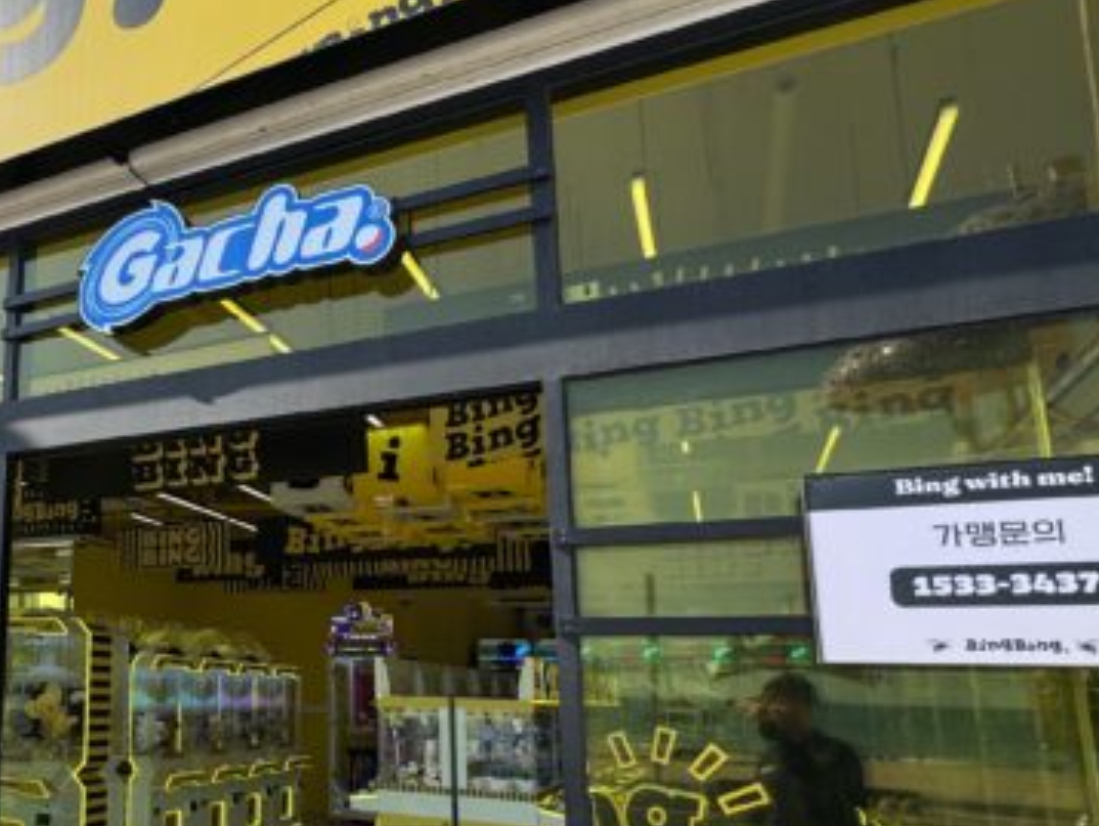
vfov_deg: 46.4
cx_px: 123
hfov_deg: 53.0
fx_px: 953
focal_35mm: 30
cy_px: 516
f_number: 2.2
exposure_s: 1/1048
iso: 50
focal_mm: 2.22
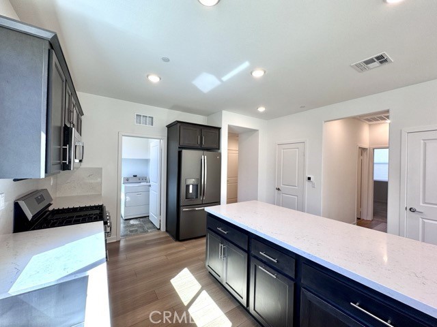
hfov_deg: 102.1
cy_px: 164
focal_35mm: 14
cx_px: 218
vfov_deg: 85.7
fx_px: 177
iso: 80
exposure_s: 1/120
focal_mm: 2.22
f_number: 2.2
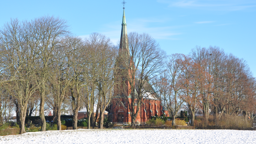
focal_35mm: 79
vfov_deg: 15.3
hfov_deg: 26.8
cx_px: 127
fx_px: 536
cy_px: 65
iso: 200
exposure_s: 1/160
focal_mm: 50
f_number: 13
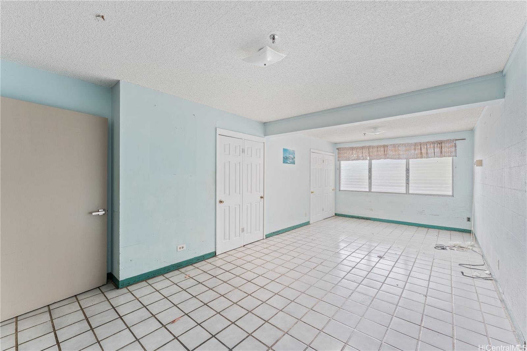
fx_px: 205
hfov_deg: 104.3
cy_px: 176
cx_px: 264
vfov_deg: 81.2
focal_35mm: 14
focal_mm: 14
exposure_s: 1/2
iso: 400
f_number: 9
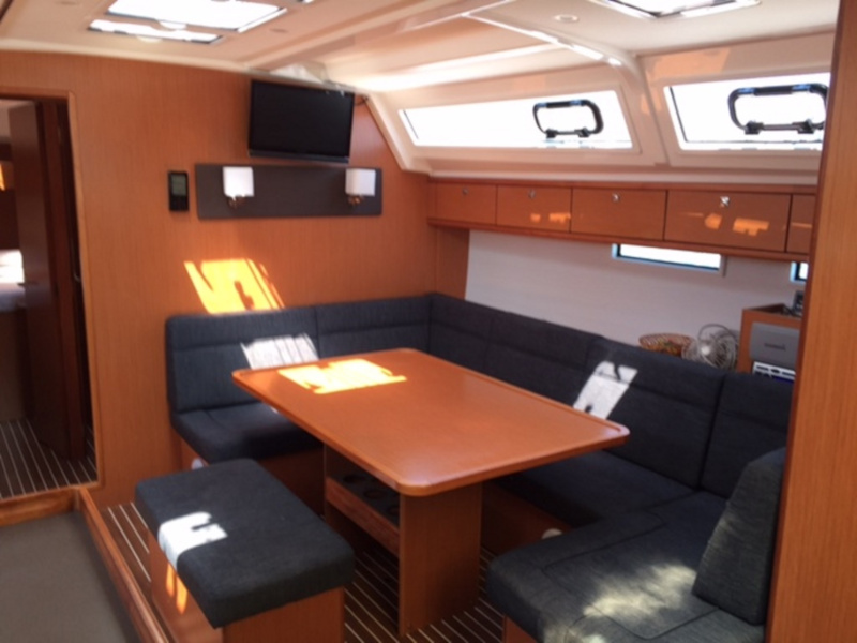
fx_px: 718
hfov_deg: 61.7
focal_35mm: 29
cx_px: 428
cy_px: 322
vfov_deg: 48.2
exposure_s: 1/33
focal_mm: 4.15
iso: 32
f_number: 2.2
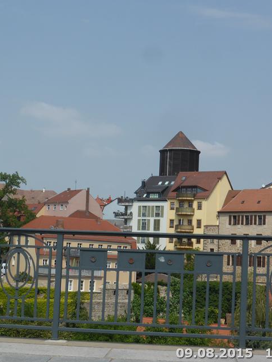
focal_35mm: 73
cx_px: 63
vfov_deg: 26.7
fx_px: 765
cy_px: 179
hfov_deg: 20.0
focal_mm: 9.7
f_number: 4.6
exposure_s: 1/800
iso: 100
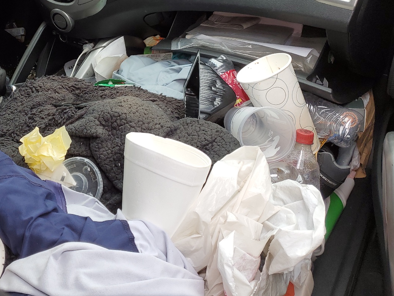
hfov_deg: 45.4
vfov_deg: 35.2
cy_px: 74
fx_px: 455
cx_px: 106
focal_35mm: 40
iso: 50
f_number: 1.5
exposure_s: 1/244
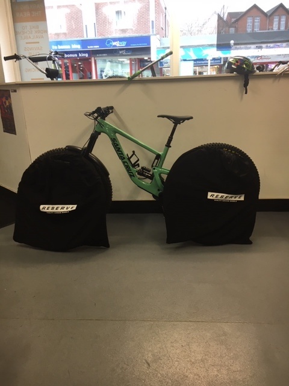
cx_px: 144
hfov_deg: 48.2
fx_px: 323
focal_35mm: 29
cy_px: 193
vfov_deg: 61.7
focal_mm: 4.15
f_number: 2.2
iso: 64
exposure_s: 1/33
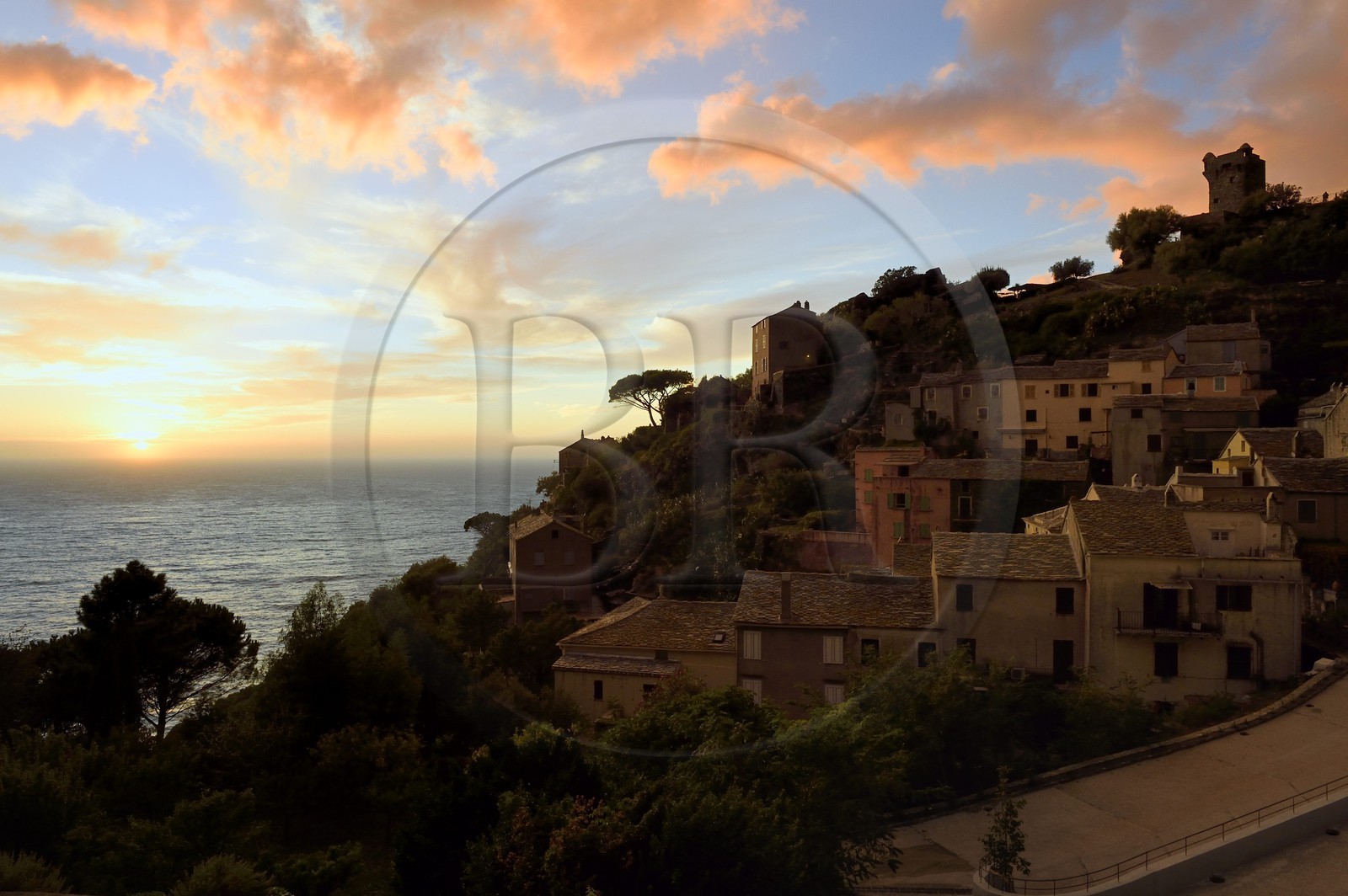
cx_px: 674
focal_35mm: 24
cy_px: 448
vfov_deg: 53.1
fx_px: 898
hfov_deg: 73.8
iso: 640
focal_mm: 24
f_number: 11
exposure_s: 1/125
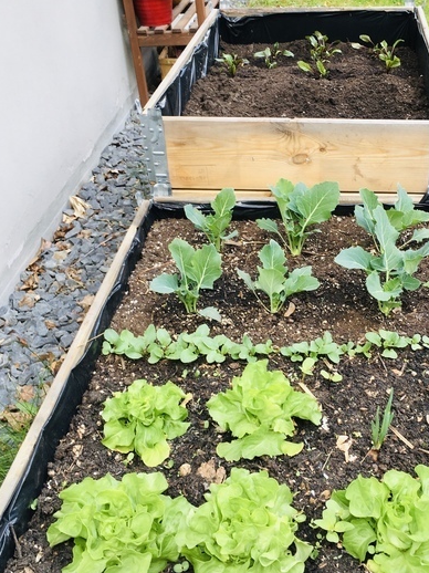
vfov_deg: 43.9
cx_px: 297
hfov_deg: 33.2
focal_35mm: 43
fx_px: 711
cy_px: 270
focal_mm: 4.15
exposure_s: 1/105
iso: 25
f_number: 2.2
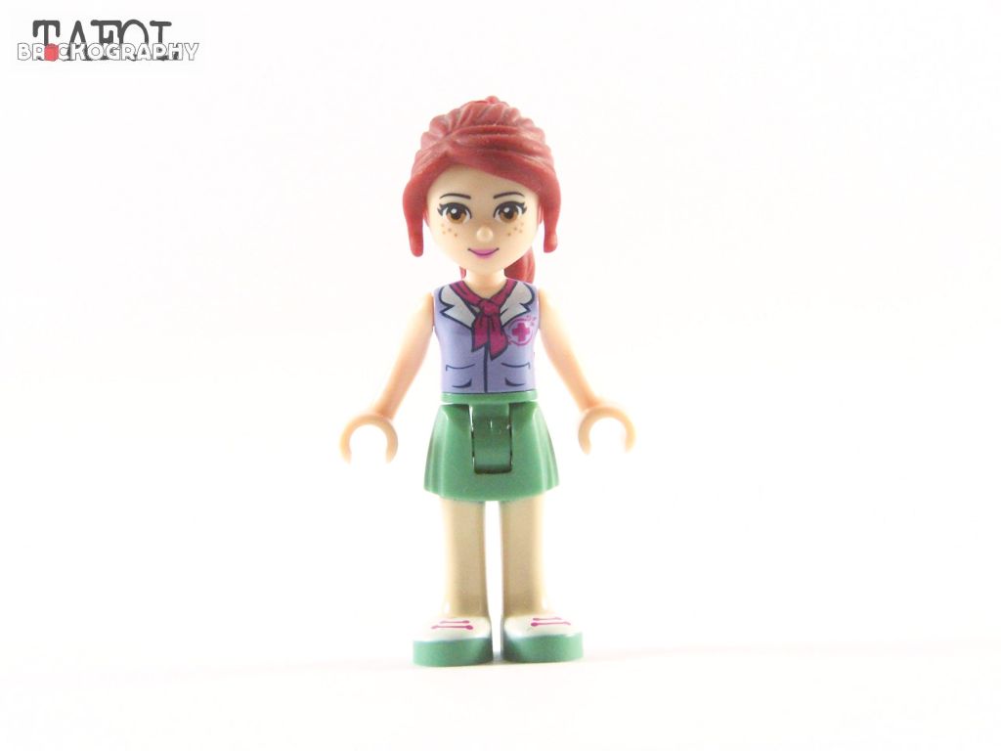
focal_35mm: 105
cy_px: 376
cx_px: 500
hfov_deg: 18.7
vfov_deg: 14.1
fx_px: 3036
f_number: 4
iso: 400
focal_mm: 17.5
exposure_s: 1/60
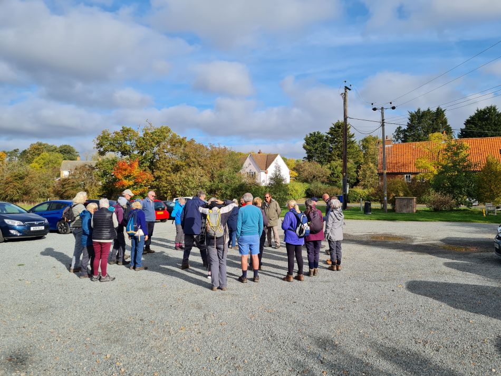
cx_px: 250
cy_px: 188
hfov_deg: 67.3
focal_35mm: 26
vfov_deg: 53.1
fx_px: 376
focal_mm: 5.4
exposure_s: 1/2328
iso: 50
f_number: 1.8
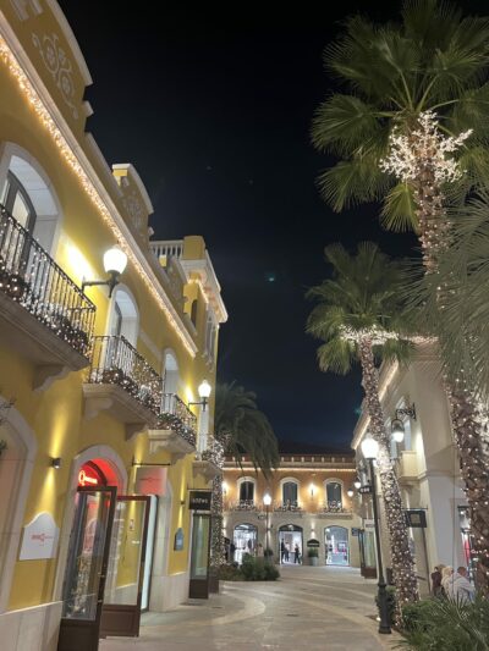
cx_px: 244
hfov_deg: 53.1
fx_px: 490
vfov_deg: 67.3
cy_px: 326
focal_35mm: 26
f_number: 1.6
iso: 250
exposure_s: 1/50
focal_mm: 5.1
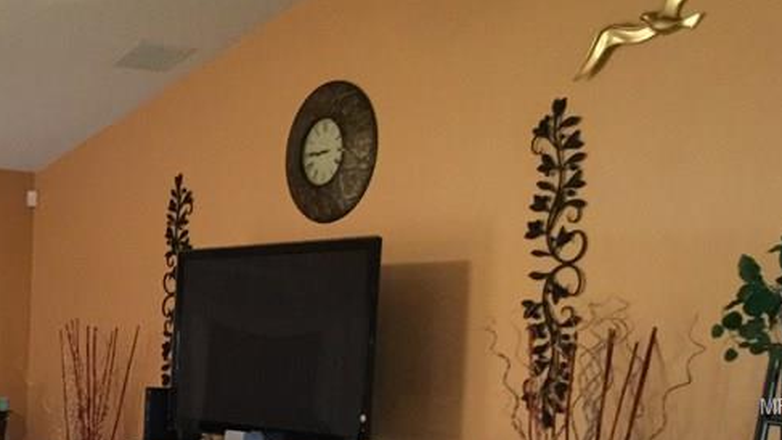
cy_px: 408
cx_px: 35
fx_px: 1472
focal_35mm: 71
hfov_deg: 28.3
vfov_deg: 16.7
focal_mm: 3.3
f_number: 2.4
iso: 500
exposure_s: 1/15
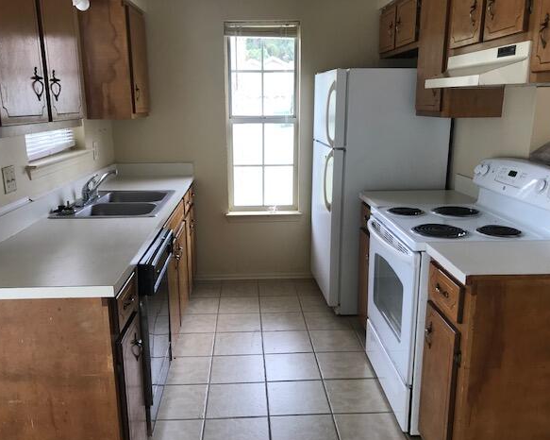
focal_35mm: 30
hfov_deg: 58.7
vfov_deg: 48.5
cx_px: 258
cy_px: 226
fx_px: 488
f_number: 1.8
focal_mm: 3.99
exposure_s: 1/60
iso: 25
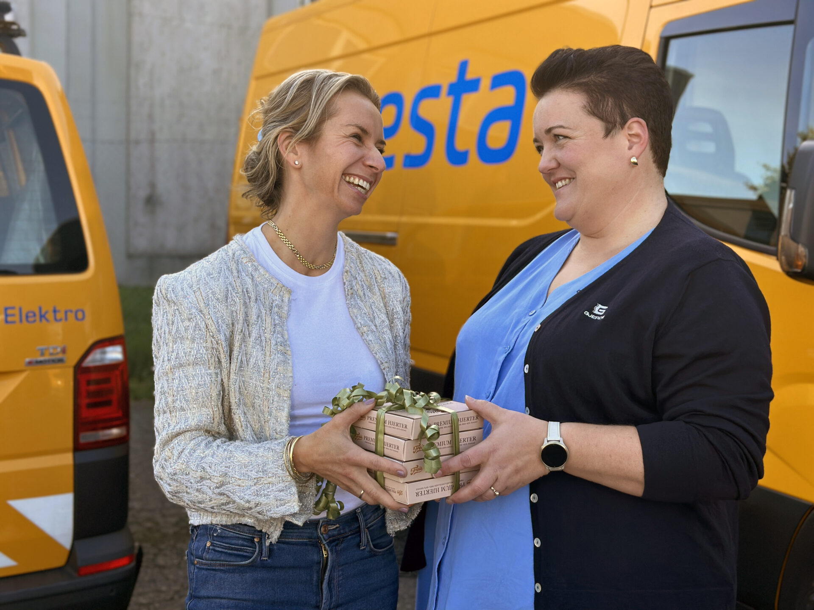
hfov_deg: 39.7
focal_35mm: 48
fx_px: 1129
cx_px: 407
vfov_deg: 30.3
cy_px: 305
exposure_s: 1/745
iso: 80
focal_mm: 6.86
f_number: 1.78
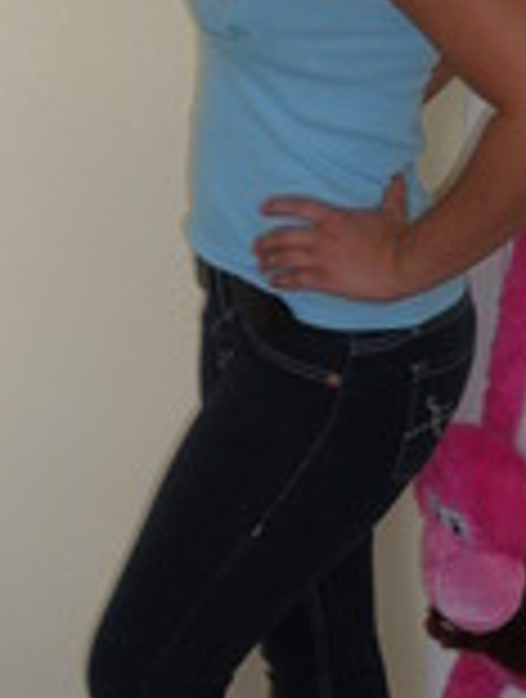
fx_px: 2119
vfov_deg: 18.4
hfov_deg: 14.2
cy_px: 104
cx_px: 256
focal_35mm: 105
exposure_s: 1/45
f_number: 2.8
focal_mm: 6
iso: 80
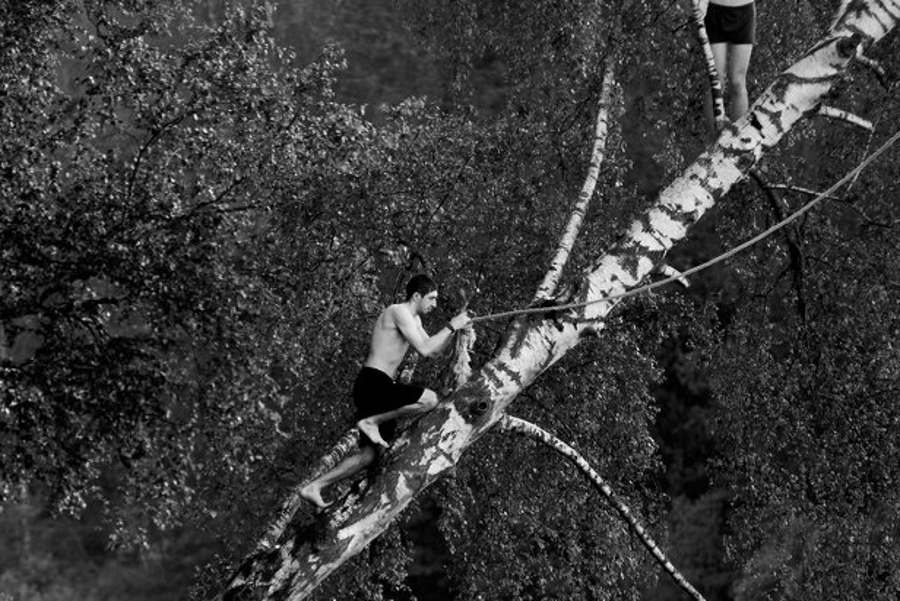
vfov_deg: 3.1
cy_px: 341
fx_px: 10952
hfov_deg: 4.7
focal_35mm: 438
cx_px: 272
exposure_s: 1/320
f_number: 3.2
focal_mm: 150
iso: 800
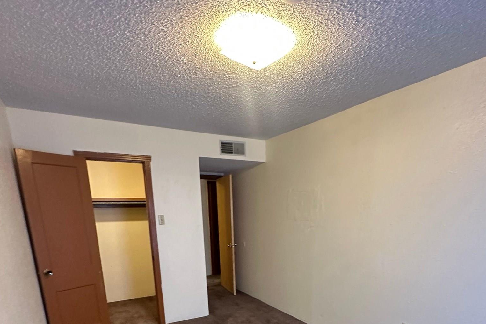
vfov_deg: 51.3
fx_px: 297
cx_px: 258
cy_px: 285
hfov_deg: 78.5
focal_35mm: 22
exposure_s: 1/60
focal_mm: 2.22
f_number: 2.2
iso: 400
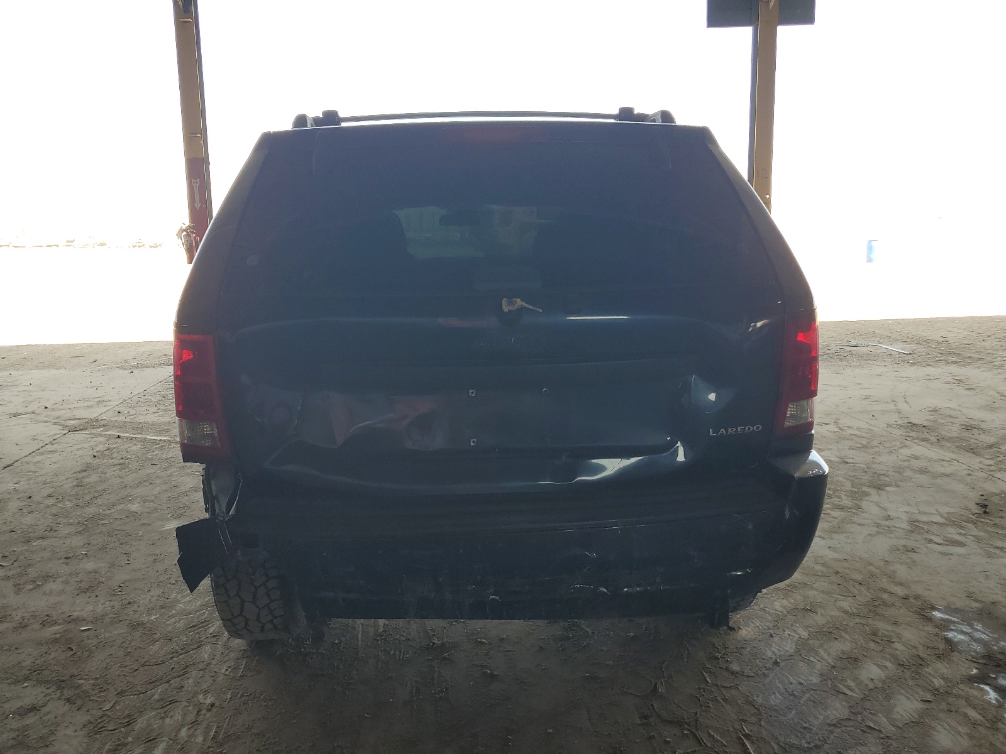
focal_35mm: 26
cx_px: 503
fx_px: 756
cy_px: 377
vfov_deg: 53.1
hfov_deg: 67.3
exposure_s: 1/278
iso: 50
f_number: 1.5
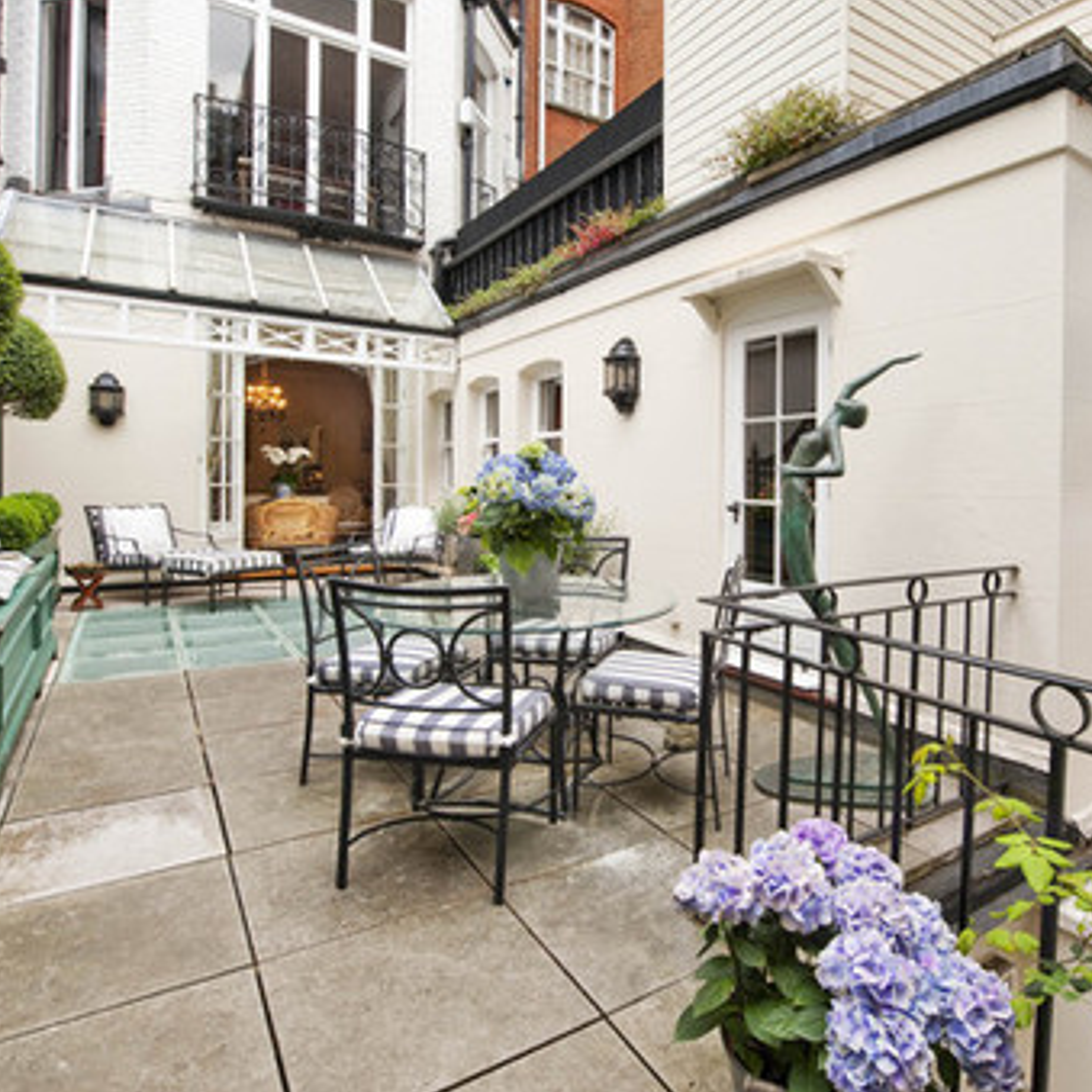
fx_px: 714
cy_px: 494
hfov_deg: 73.9
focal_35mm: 20
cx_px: 660
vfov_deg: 74.6
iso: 200
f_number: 8
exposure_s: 1/125
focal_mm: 14
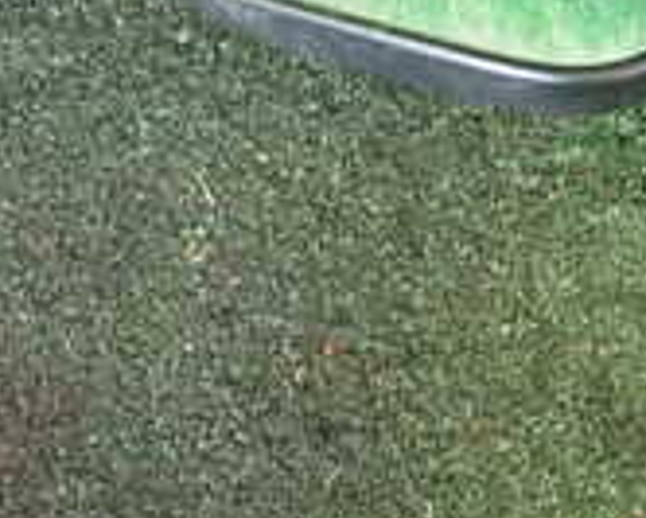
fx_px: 1683
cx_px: -148
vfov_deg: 17.1
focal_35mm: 88
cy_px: 16
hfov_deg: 20.2
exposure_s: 1/30
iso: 320
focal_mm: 4.5
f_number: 2
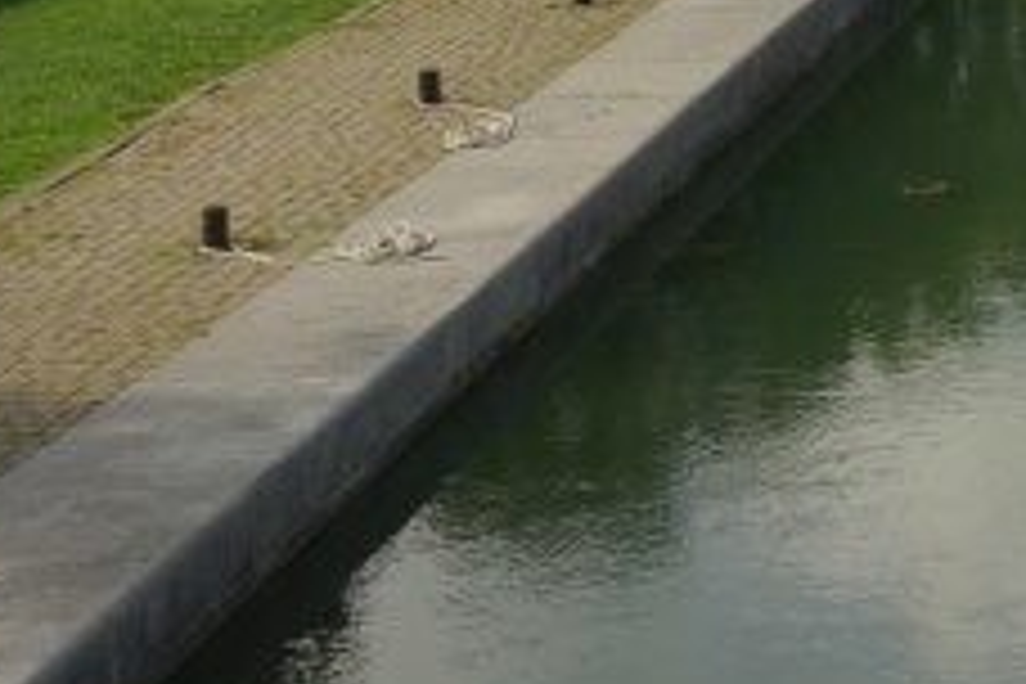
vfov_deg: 9.8
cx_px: 1516
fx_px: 3904
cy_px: -286
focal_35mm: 137
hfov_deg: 14.1
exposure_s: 1/640
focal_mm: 14.4
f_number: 4
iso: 125
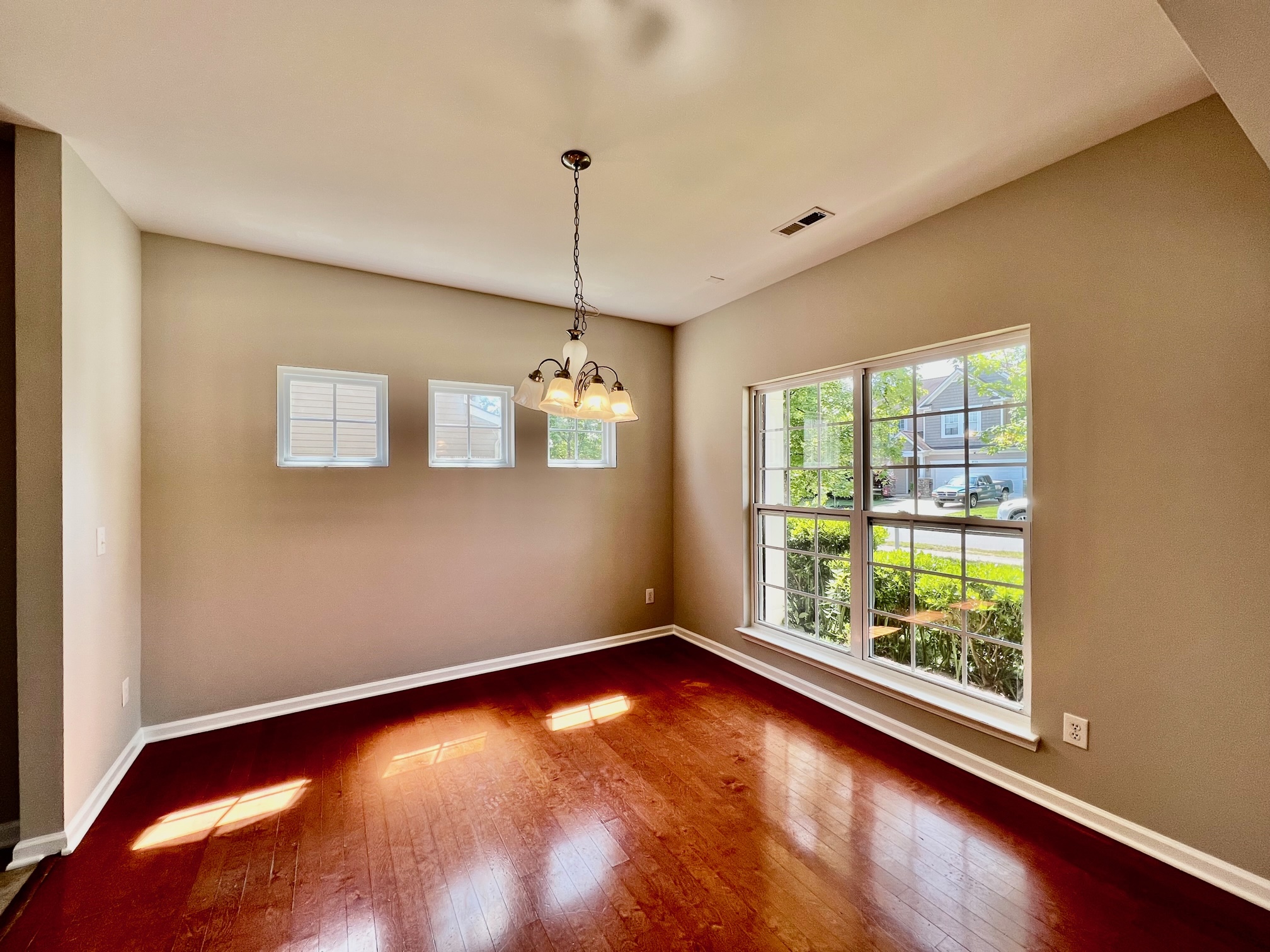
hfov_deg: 106.2
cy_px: 476
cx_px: 635
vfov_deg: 89.9
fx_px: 477
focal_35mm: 13
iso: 32
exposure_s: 1/101
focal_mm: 1.57
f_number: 1.8
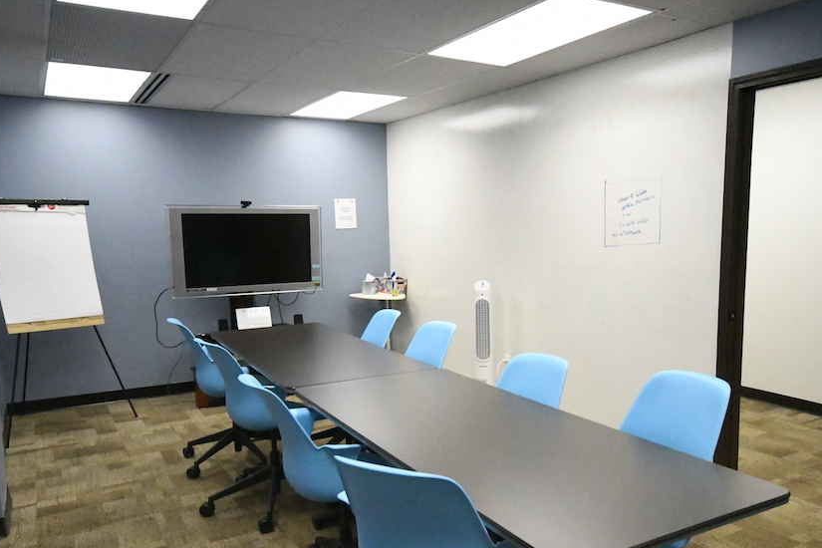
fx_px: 639
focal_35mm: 28
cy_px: 331
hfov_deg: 65.4
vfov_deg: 46.1
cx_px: 437
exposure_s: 1/2500
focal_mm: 14
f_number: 5
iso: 20000
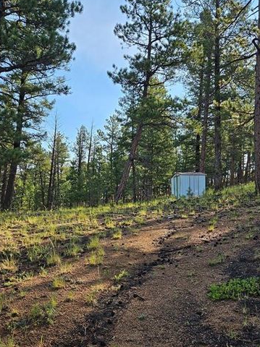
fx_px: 321
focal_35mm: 32
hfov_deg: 44.1
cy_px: 219
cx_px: 125
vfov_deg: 56.1
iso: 25
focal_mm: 5.4
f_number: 1.8
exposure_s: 1/593
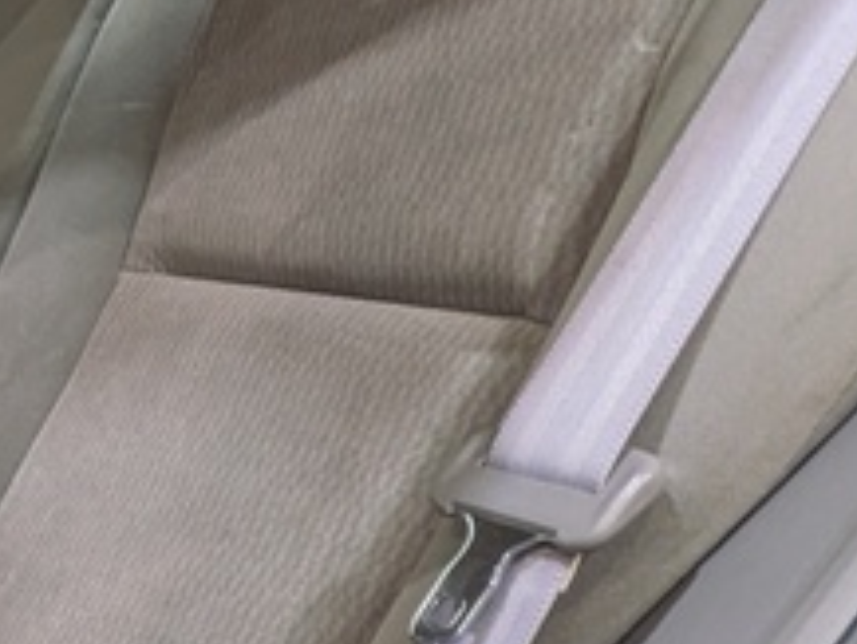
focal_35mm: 66
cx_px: -482
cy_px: 561
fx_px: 1635
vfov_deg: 21.8
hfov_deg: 22.9
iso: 93
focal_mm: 1.83
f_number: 2.2
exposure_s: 1/33.3
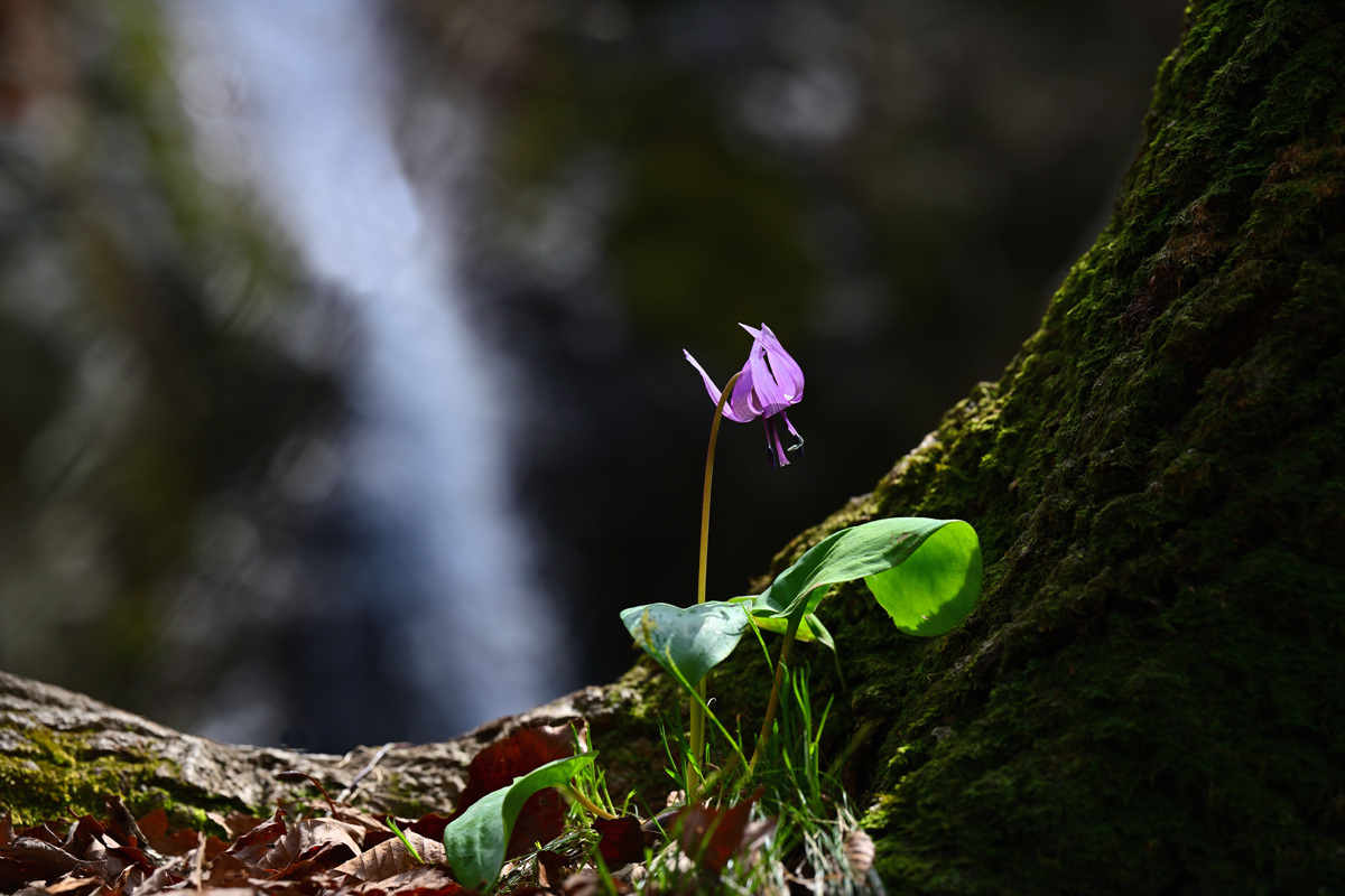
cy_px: 448
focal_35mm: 135
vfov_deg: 10.2
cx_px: 672
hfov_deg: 15.2
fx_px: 5043
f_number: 5
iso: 100
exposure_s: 1/400
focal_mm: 135
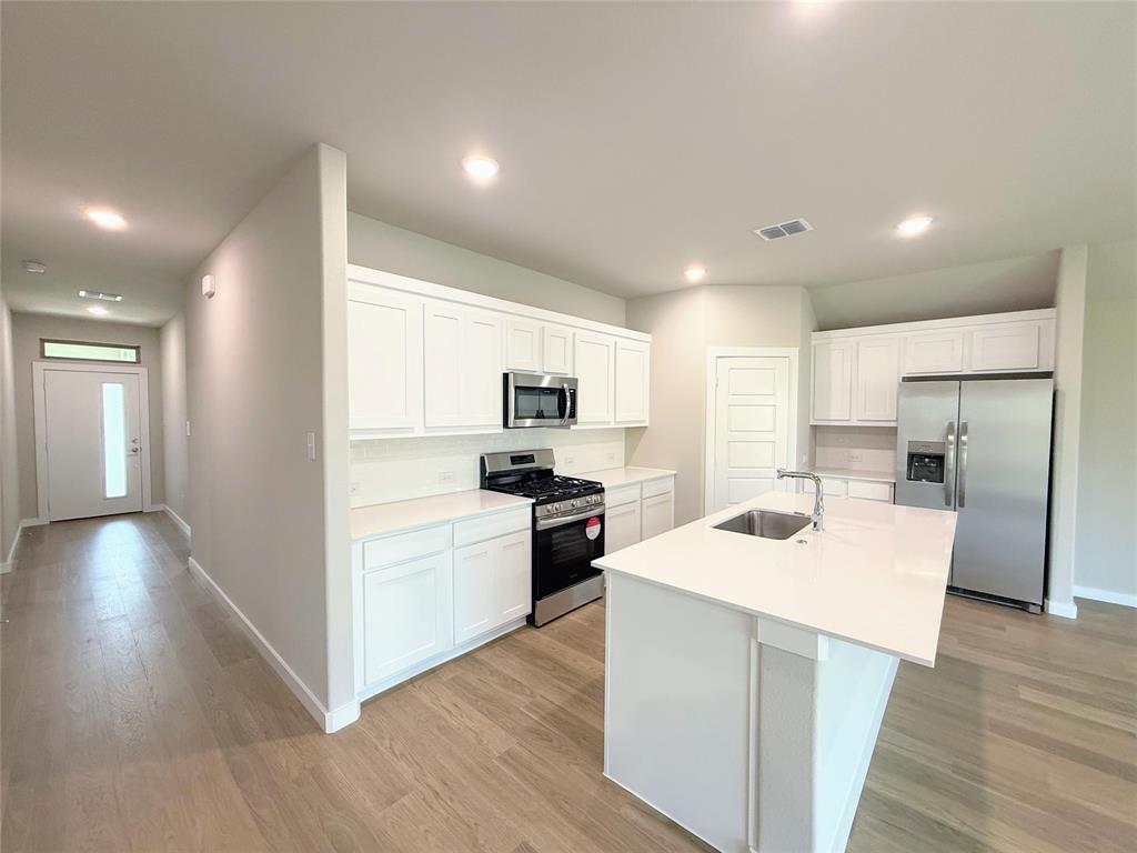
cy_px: 426
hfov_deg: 102.1
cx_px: 568
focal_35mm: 14
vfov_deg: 85.7
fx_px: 460
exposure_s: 1/120
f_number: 2.2
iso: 200
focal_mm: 2.22
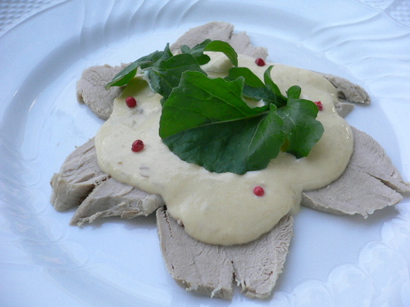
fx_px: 415
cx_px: 205
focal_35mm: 35
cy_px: 154
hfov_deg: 52.6
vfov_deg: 40.7
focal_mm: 5.8
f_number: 2.8
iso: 100
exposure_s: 1/60
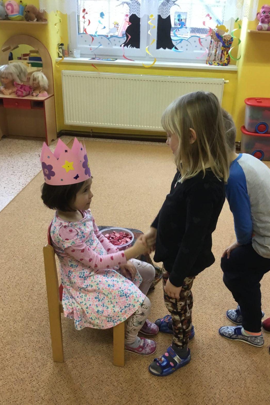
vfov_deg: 57.2
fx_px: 371
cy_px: 200
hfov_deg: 40.0
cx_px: 142
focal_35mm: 33
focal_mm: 3.3
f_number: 2.4
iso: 80
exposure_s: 1/33
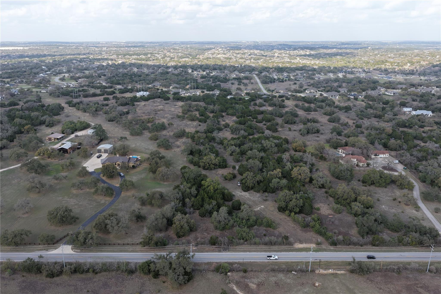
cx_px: 220
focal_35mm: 28
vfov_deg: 46.4
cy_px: 147
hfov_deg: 65.5
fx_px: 343
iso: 200
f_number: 2.8
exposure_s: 1/800
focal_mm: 14.45
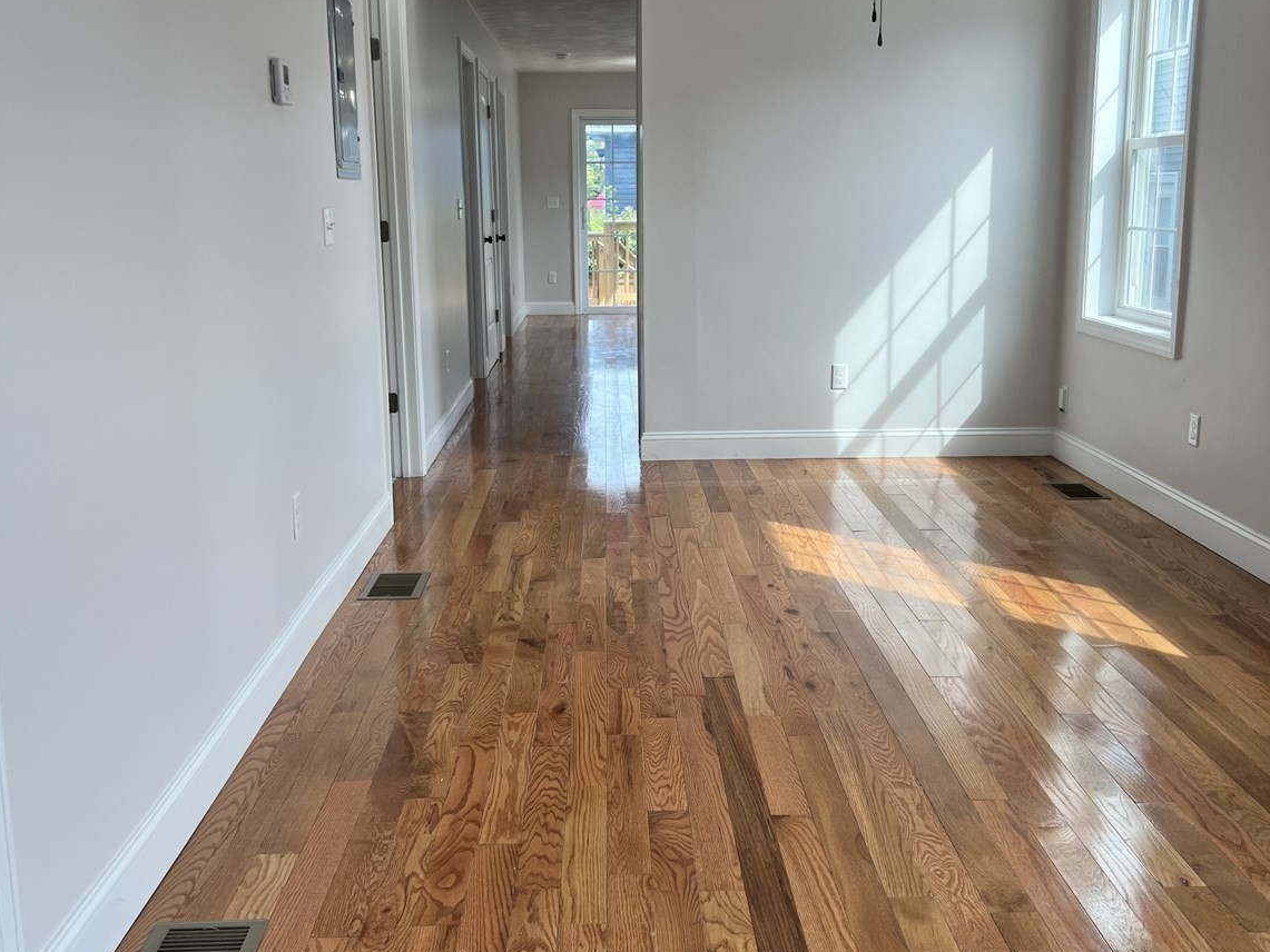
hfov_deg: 52.6
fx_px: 1284
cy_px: 414
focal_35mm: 35
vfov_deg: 40.6
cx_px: 638
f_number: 1.5
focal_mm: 5.7
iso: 40
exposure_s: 1/291
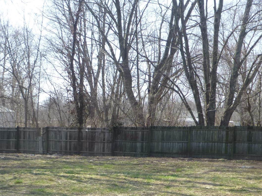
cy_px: 171
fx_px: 499
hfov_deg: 29.3
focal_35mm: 66
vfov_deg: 21.8
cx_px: 95
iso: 100
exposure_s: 1/400
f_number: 3.7
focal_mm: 6.1
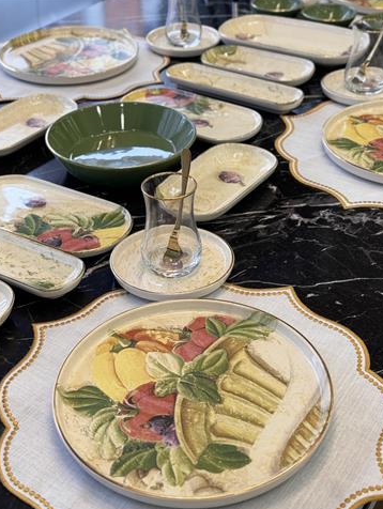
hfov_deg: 28.6
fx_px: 751
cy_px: 265
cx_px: 189
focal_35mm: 51
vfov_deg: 37.5
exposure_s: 1/100
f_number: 1.78
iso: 50
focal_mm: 6.86
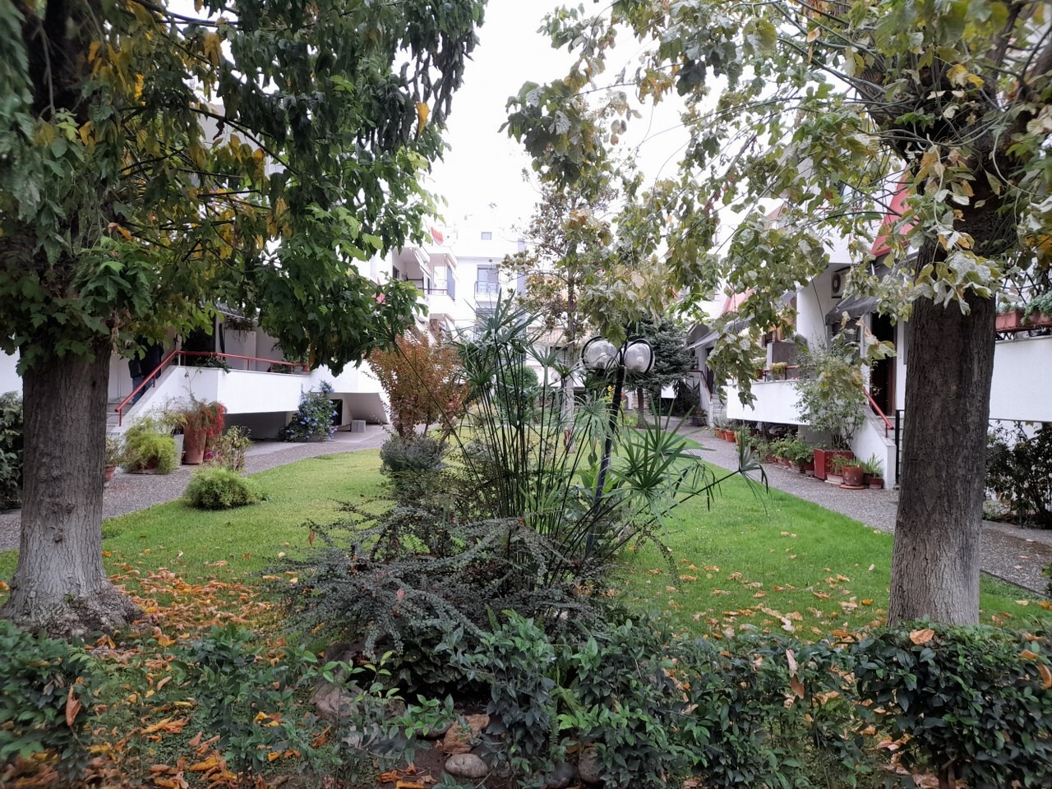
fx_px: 760
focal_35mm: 25
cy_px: 394
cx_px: 526
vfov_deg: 54.9
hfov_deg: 69.4
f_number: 2
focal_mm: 4.6
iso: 32
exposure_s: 1/100
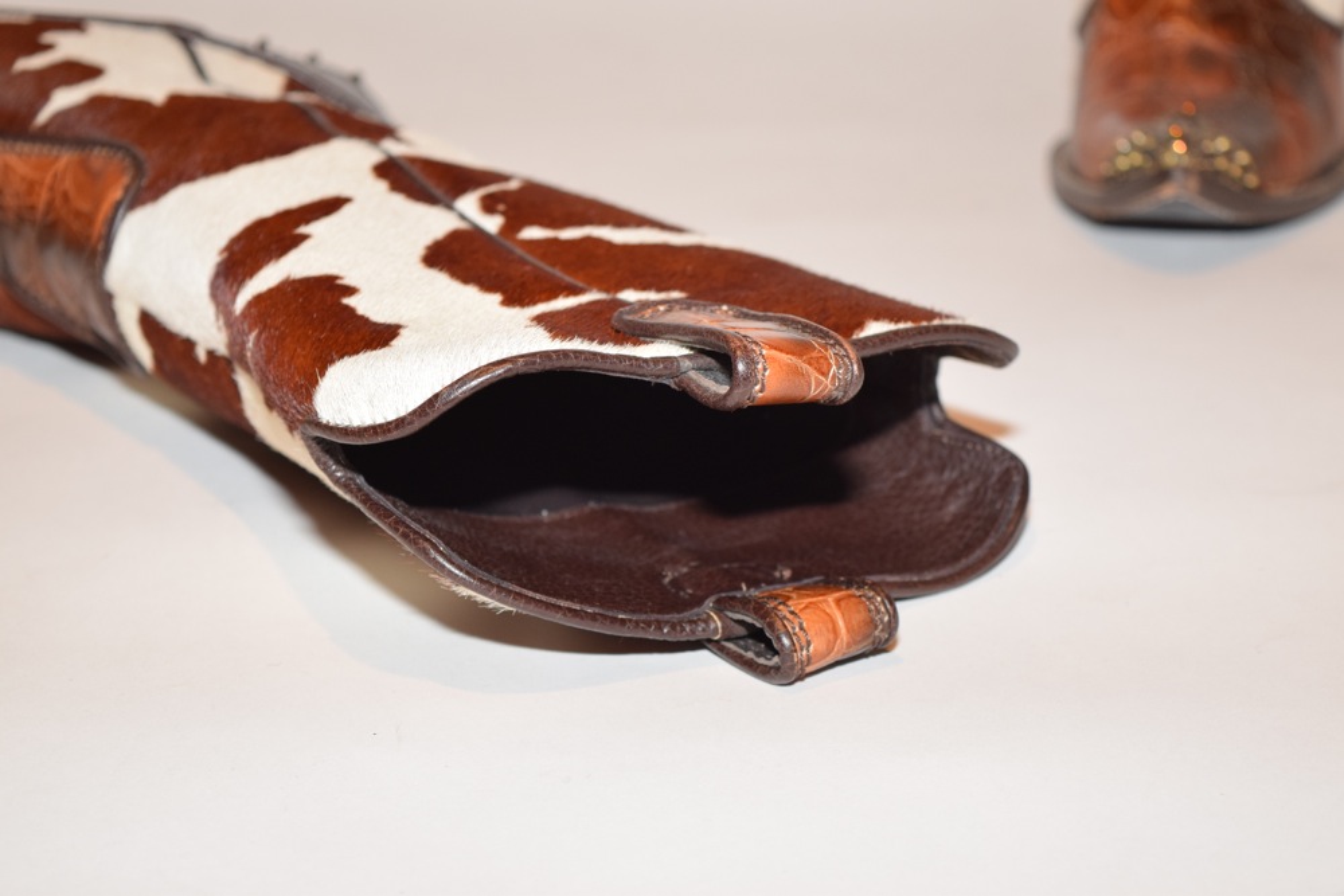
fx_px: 3080
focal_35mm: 82
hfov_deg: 24.6
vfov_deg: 16.6
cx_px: 672
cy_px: 448
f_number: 5.6
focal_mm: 55
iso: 640
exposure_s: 1/60
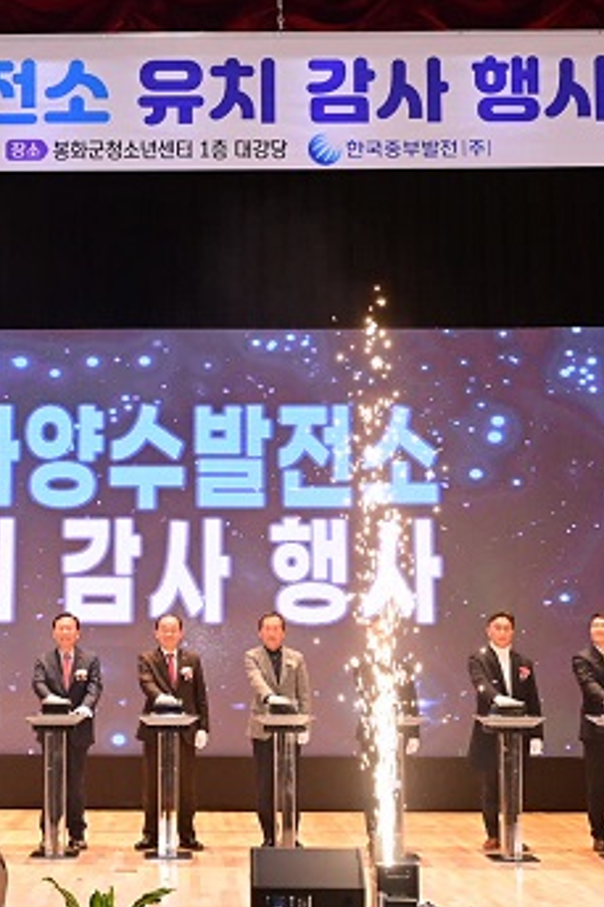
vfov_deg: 36.9
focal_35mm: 54
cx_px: 158
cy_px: 448
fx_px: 1360
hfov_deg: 24.8
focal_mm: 29
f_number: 4.5
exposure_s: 1/200
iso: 2500
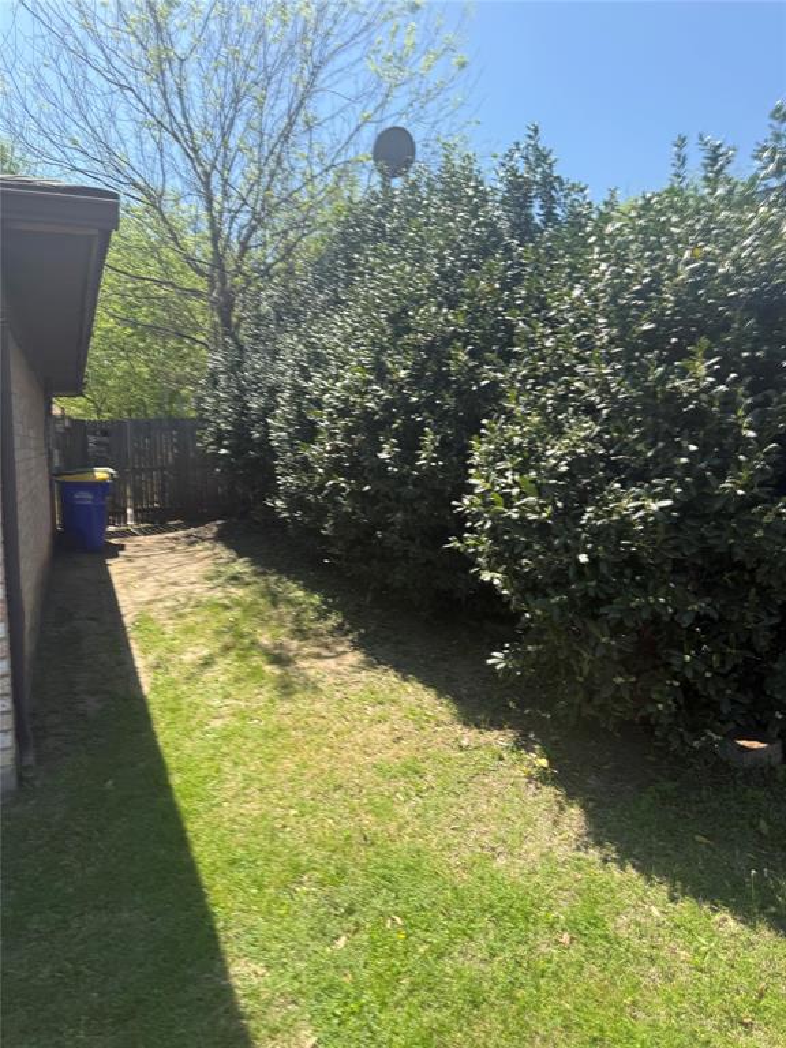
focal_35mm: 24
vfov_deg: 71.6
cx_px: 393
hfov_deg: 56.8
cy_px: 524
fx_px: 727
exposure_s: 1/2232
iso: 80
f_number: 1.78
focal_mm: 6.76
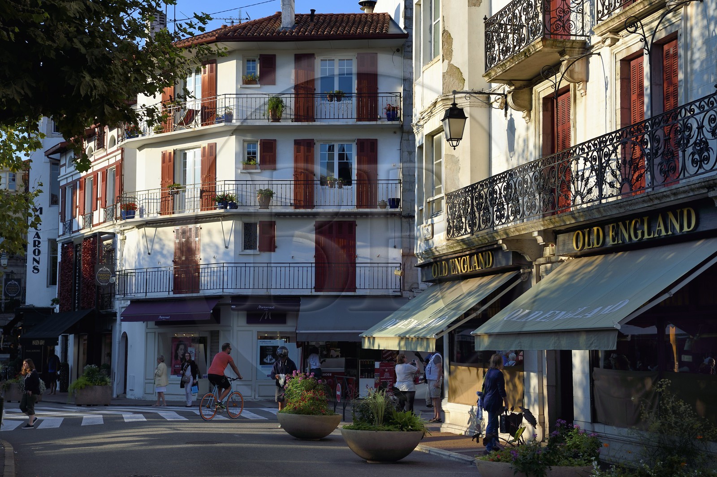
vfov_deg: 23.3
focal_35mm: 58
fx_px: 1154
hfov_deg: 34.5
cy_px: 238
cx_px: 358
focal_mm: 58
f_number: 8
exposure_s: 1/250
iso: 200
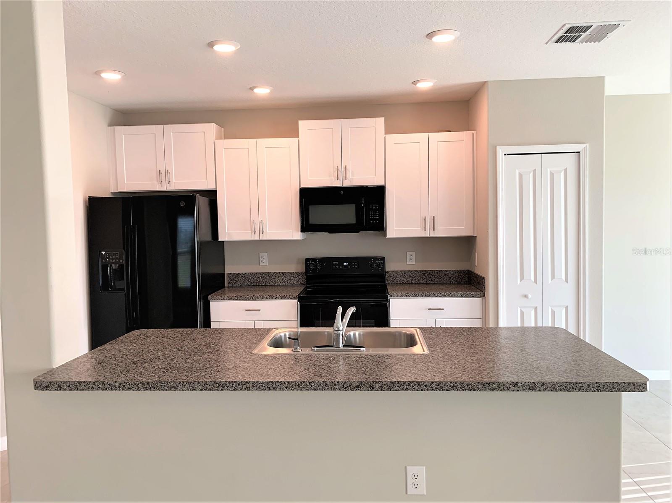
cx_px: 336
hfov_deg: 67.3
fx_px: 505
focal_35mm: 26
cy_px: 252
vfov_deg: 53.0
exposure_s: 1/120
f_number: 1.8
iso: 64
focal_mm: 4.25
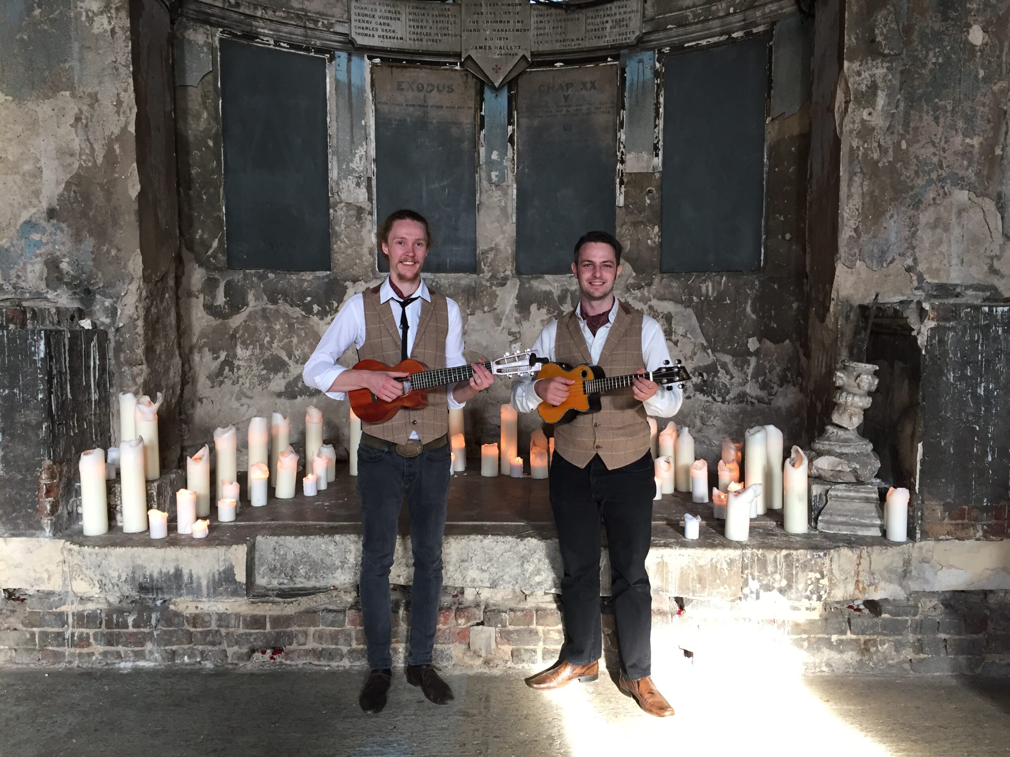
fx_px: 846
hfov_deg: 61.7
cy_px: 378
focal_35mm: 29
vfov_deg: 48.2
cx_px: 505
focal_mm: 4.15
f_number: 2.2
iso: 64
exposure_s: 1/33
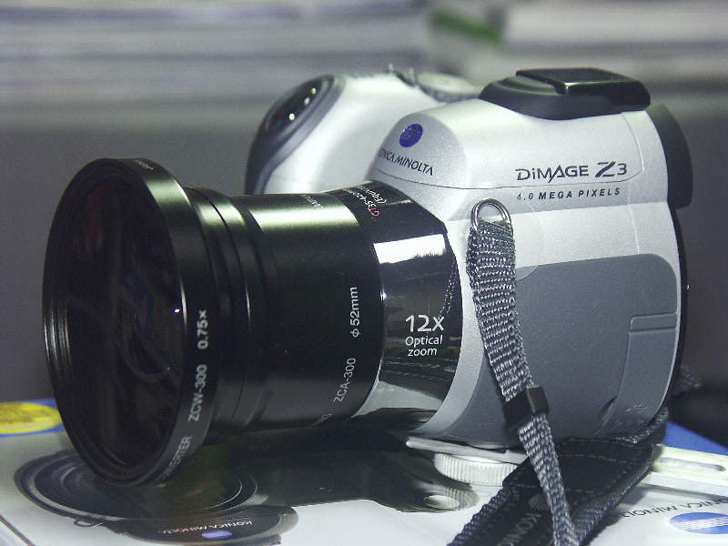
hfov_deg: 15.6
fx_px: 2650
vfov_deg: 11.8
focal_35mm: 126
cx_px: 364
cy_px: 273
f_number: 3.2
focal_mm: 32.23
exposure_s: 1/125
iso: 200
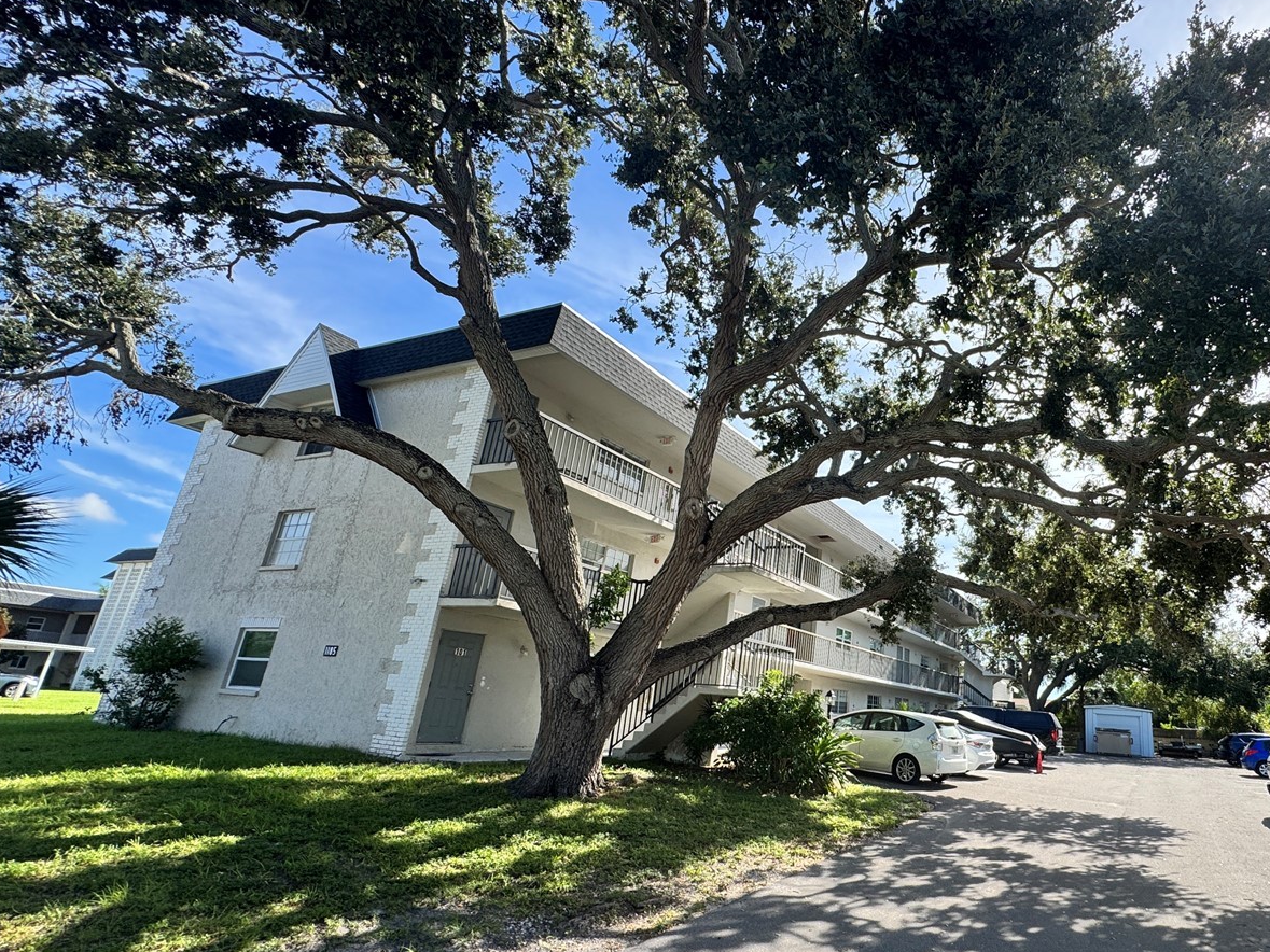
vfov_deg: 68.6
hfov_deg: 81.5
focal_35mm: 19
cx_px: 859
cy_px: 499
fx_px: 697
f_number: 2.2
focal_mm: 2.22
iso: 50
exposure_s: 1/741
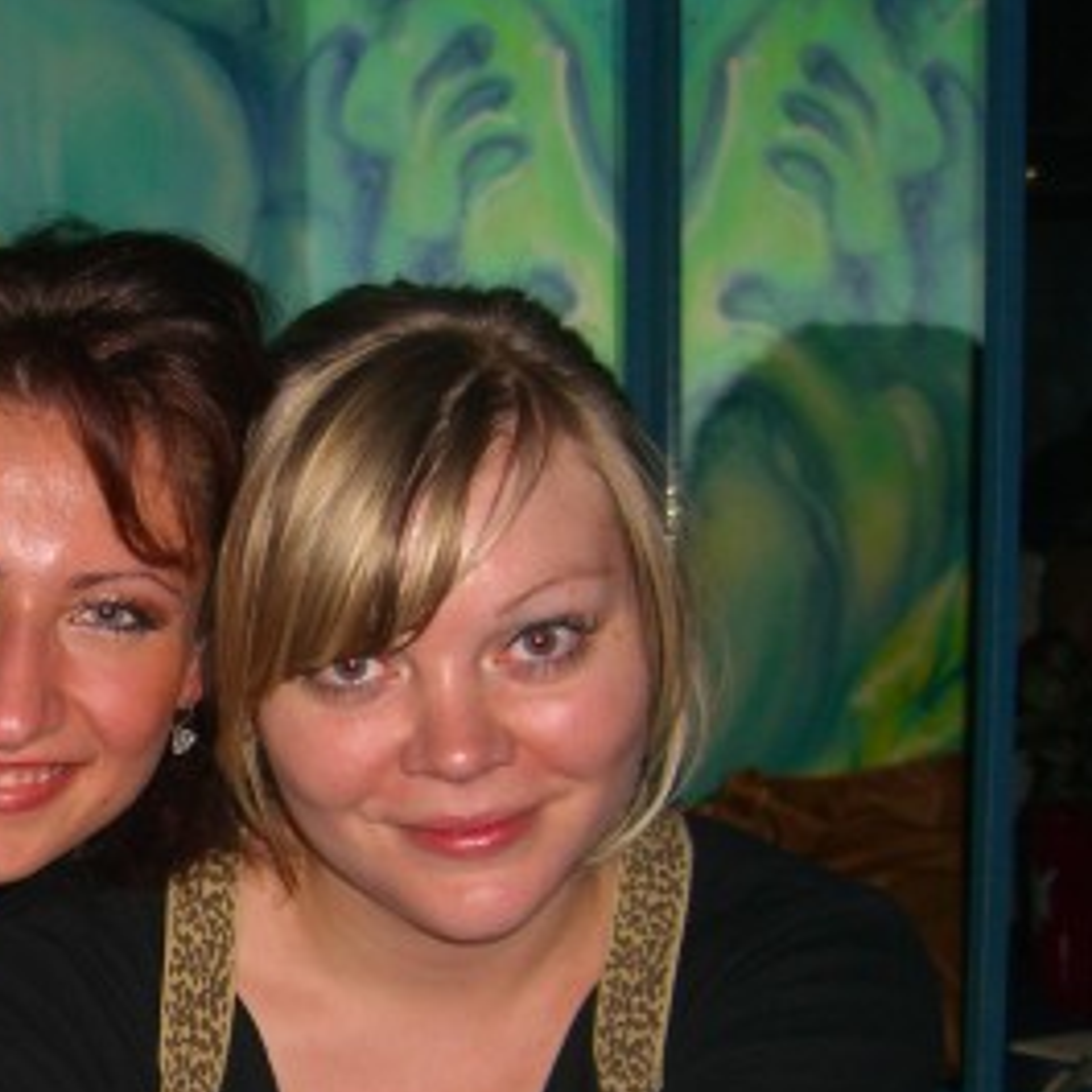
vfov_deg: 22.4
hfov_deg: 22.1
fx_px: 2712
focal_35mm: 76
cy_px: 919
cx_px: 54
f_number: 2.8
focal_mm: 7.9
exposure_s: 1/60
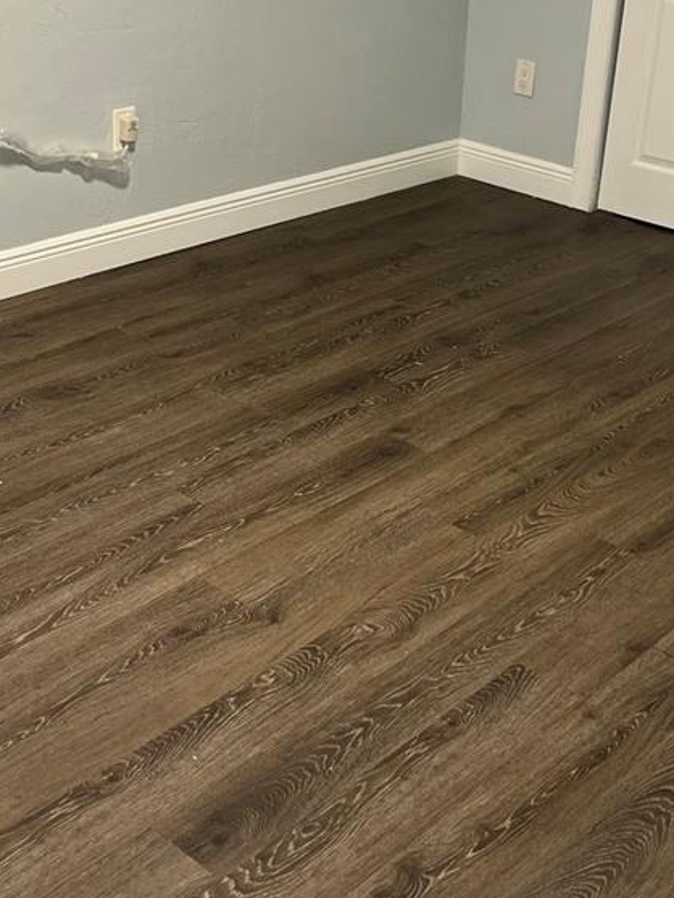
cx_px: 361
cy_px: 303
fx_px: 1453
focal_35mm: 56
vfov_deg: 34.0
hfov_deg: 26.1
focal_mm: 5.1
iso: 250
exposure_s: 1/60
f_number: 1.6
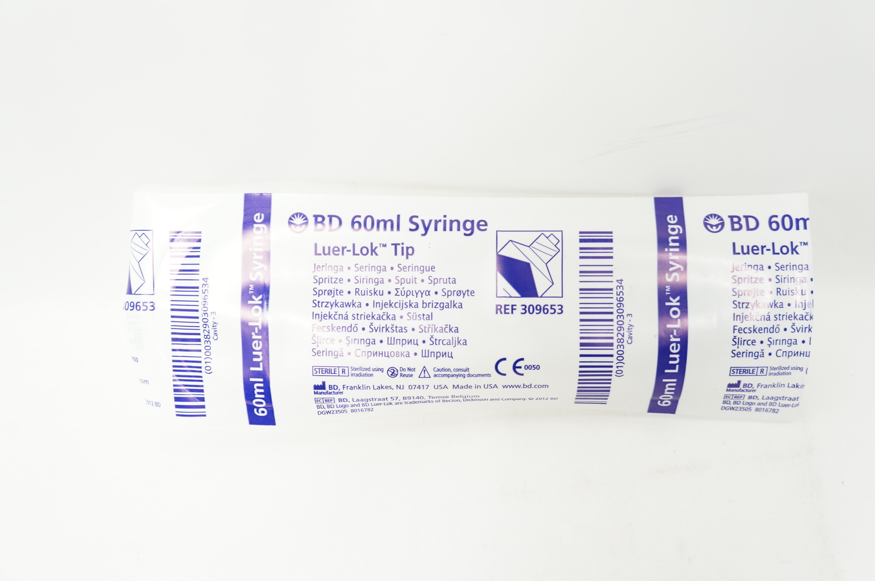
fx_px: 874
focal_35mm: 36
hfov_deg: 53.2
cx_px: 438
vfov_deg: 36.8
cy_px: 290
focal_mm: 24
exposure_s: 1/40
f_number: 5
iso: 400
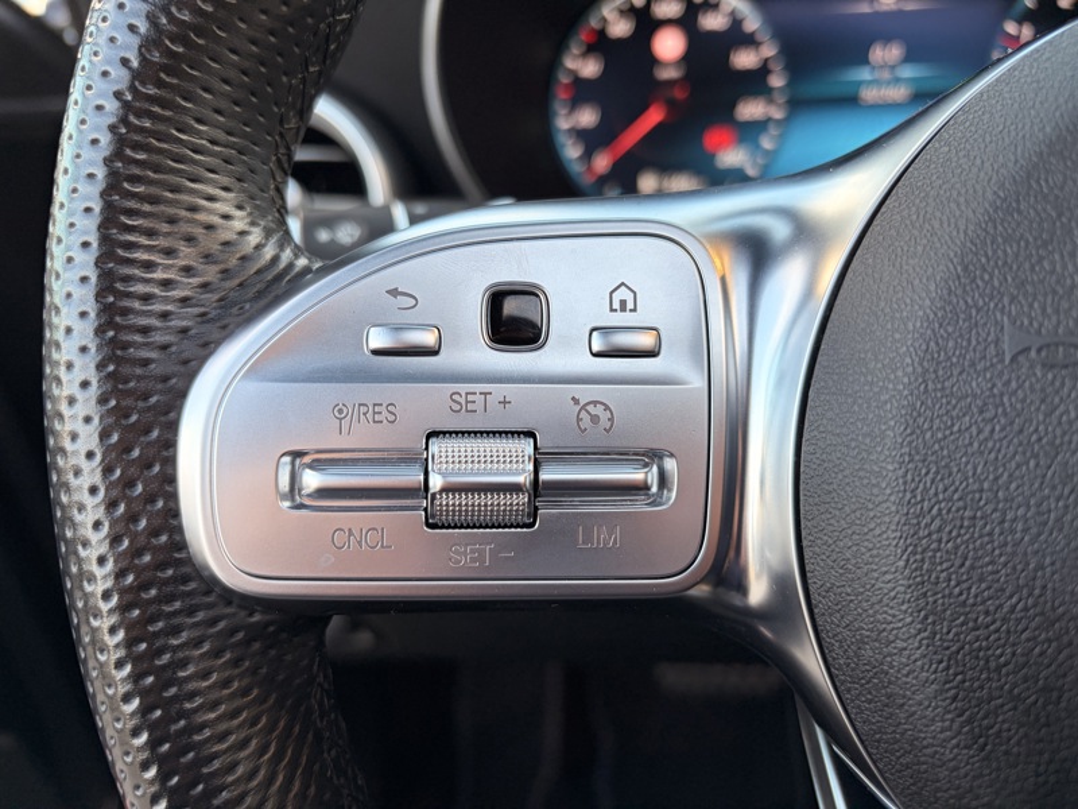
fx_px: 810
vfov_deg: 53.1
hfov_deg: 67.3
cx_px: 539
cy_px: 404
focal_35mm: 26
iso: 100
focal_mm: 5.96
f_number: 1.6
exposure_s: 1/122
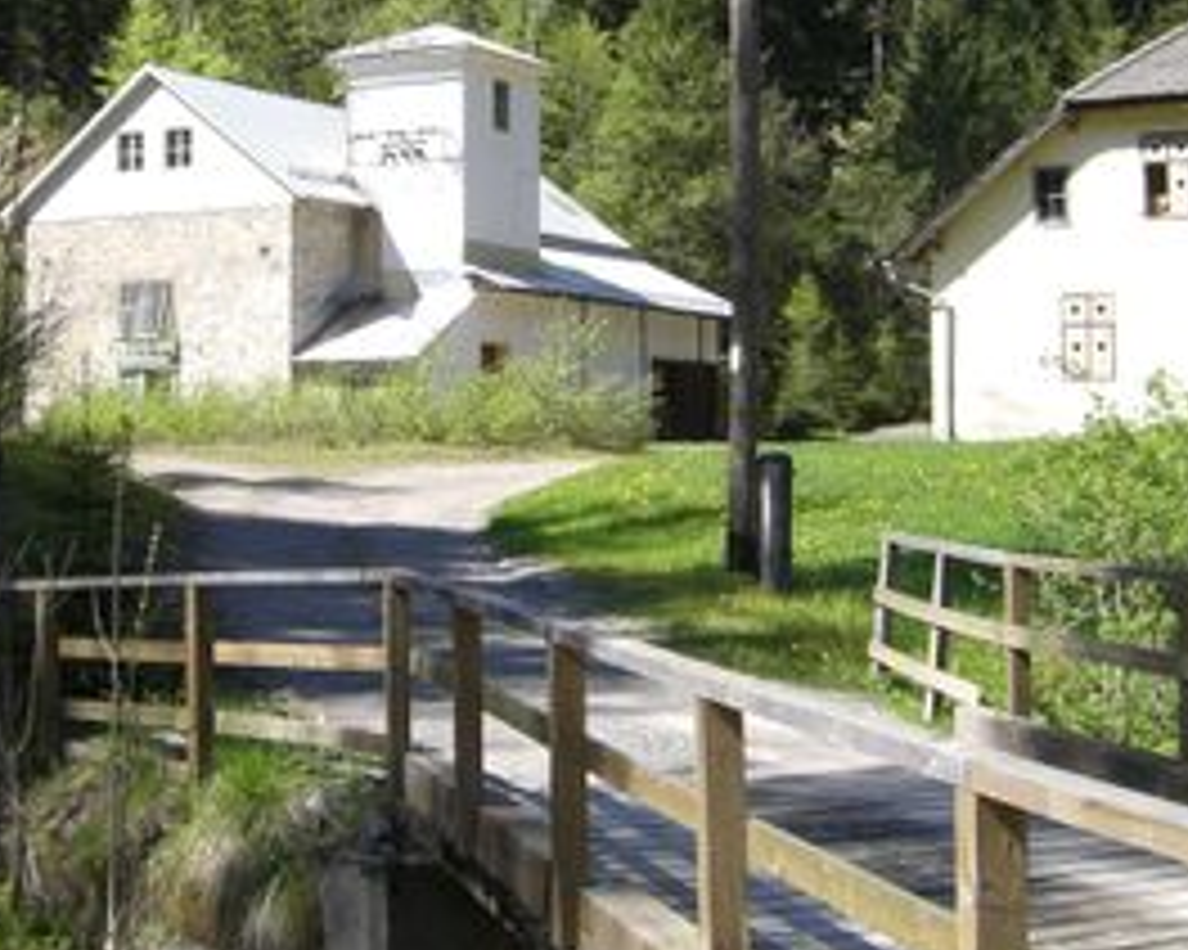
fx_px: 2531
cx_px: 576
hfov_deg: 26.4
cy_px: 320
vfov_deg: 21.2
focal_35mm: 72
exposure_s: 1/250
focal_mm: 6.2
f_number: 4.3
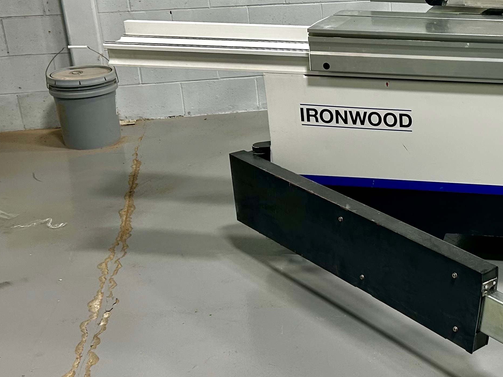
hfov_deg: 31.8
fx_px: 814
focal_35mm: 56
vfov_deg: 26.1
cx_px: 500
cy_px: 155
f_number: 1.5
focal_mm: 5.7
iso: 125
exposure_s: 1/120
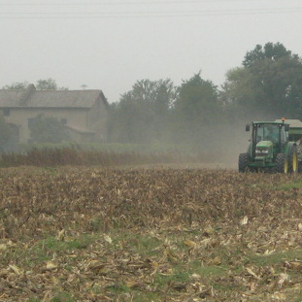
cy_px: 189
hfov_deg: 5.3
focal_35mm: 329
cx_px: 288
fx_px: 3247
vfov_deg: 5.3
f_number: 4.9
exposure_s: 1/271
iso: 100
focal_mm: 23.4
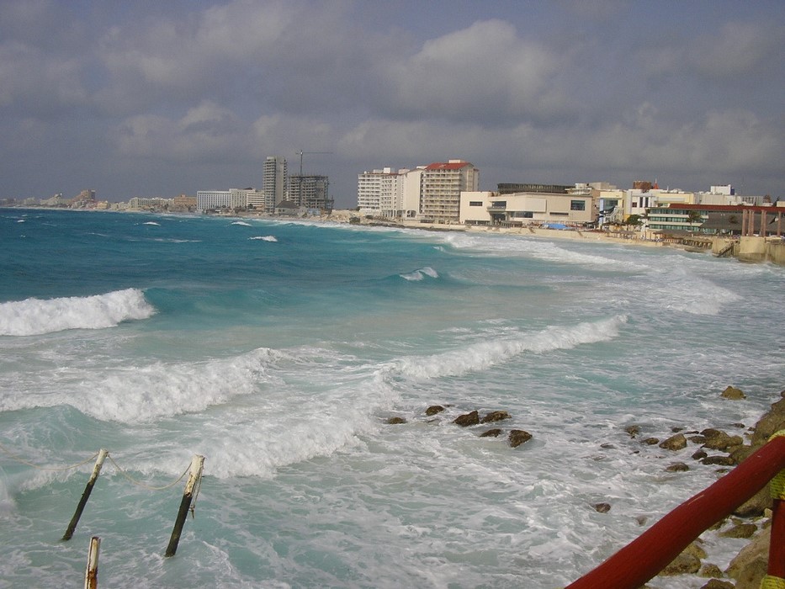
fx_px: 862
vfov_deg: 37.7
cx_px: 392
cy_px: 294
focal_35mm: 38
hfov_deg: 49.0
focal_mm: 5.8
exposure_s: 1/1600
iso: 50
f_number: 4.1
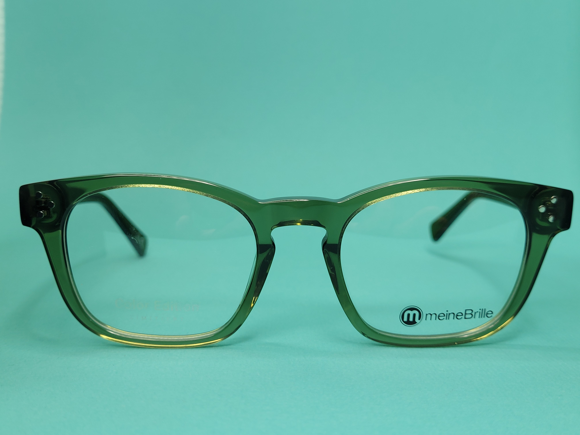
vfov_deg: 53.1
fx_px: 436
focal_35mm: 26
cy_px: 218
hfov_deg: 67.3
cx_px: 290
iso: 80
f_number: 1.8
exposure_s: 1/100
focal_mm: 5.4
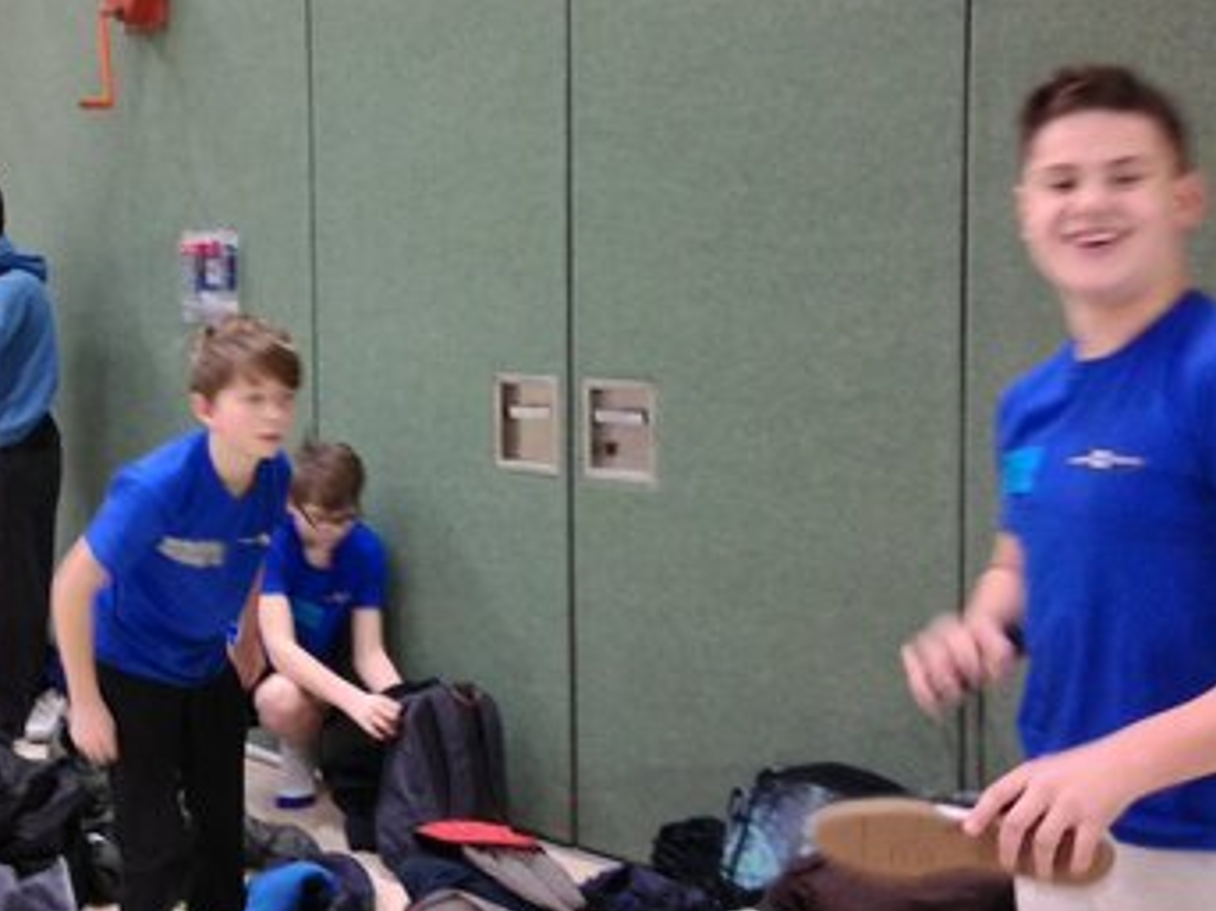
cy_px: 363
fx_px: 1650
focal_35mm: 47
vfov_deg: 30.8
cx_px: 372
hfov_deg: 39.8
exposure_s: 1/11
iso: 569
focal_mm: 3
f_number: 2
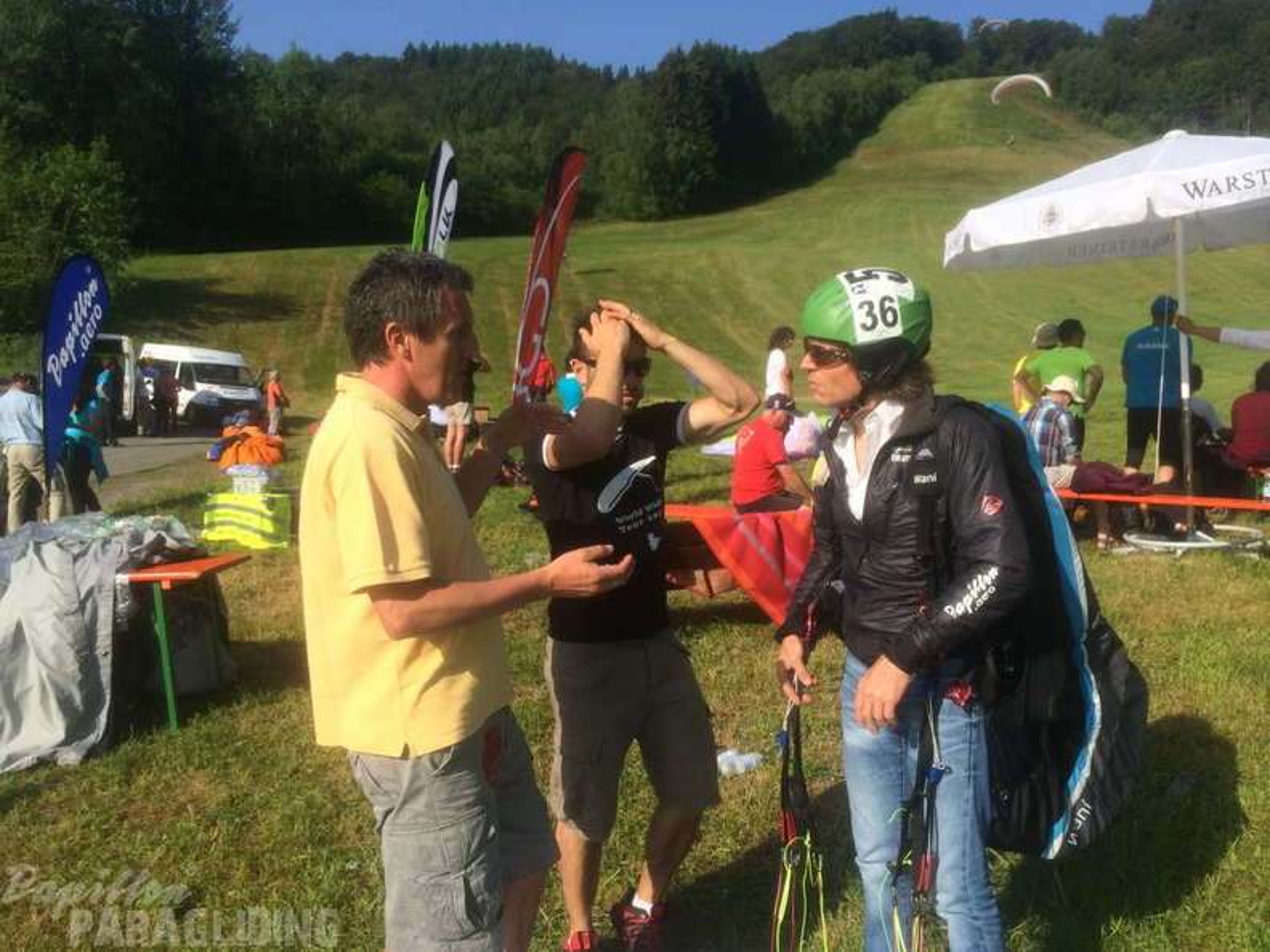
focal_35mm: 30
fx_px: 1101
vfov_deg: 46.8
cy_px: 476
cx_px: 635
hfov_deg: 60.0
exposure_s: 1/2160
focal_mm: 4.12
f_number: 2.2
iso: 40
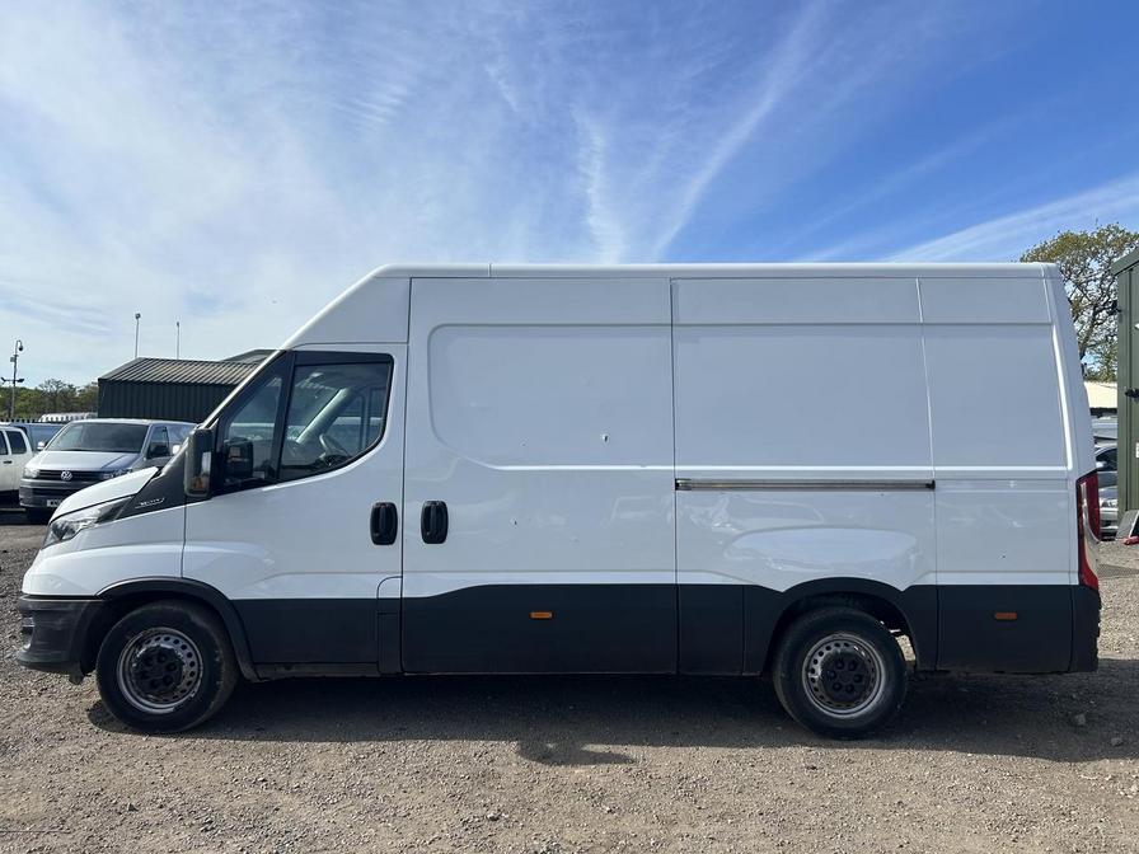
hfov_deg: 67.3
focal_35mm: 26
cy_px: 427
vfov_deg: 53.1
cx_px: 570
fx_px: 856
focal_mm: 5.7
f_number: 1.5
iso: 50
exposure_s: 1/4115
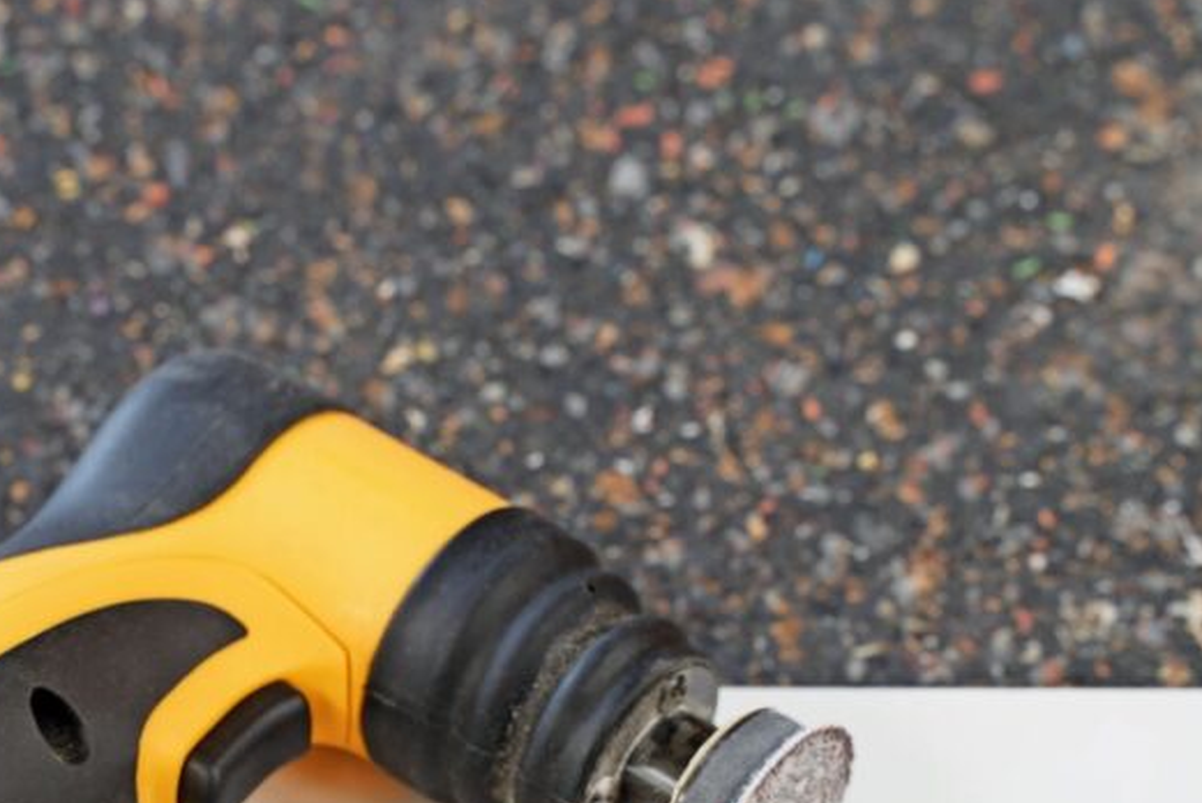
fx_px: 3608
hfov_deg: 18.8
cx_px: 300
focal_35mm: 108
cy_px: 774
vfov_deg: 12.6
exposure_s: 1
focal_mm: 55
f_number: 8
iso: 100
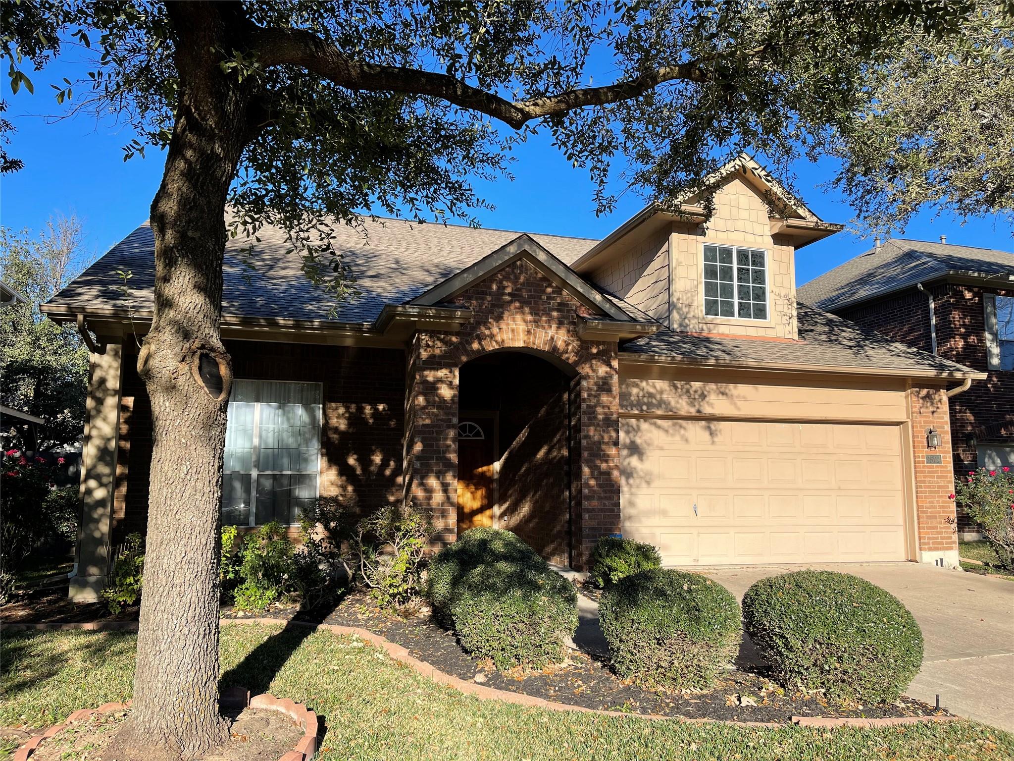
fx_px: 762
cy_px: 380
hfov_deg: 67.3
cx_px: 507
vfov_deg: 53.1
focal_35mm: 26
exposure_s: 1/1795
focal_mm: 5.1
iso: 32
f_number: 1.6
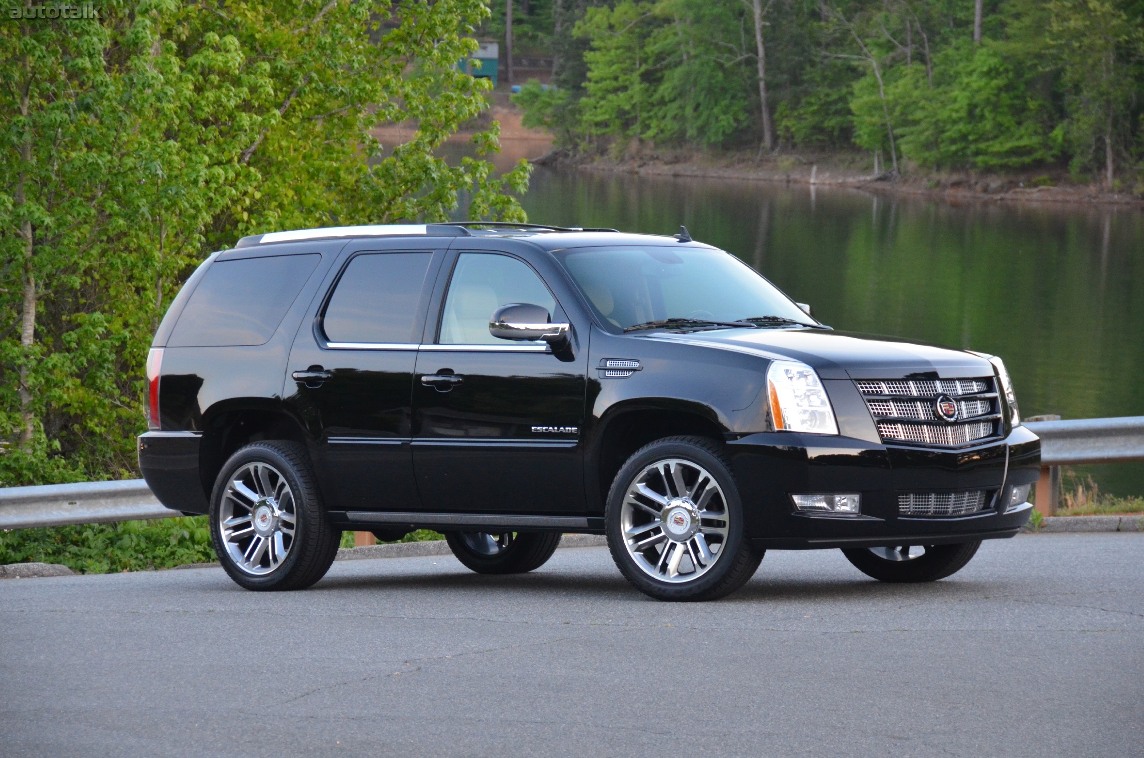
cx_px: 572
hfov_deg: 15.2
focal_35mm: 135
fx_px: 4281
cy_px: 379
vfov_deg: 10.1
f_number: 5.3
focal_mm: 90
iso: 1600
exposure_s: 1/100
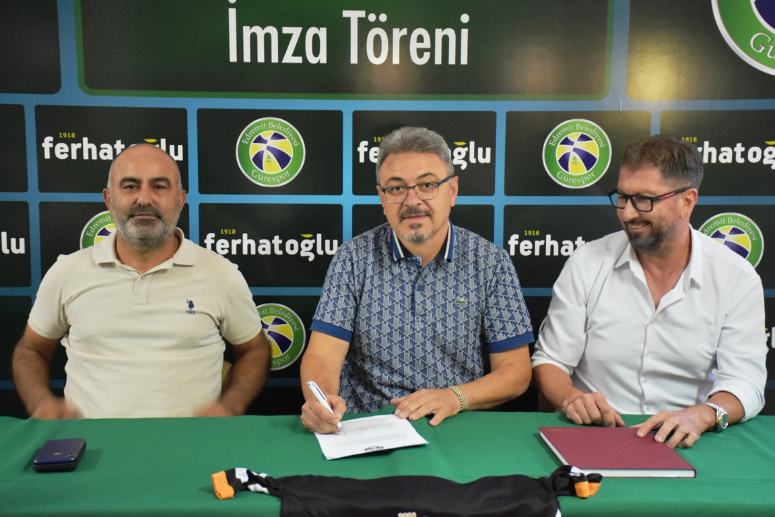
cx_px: 388
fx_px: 1292
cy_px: 258
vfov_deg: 22.6
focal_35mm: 60
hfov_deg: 33.4
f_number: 4.5
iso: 2000
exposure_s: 1/20
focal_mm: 40
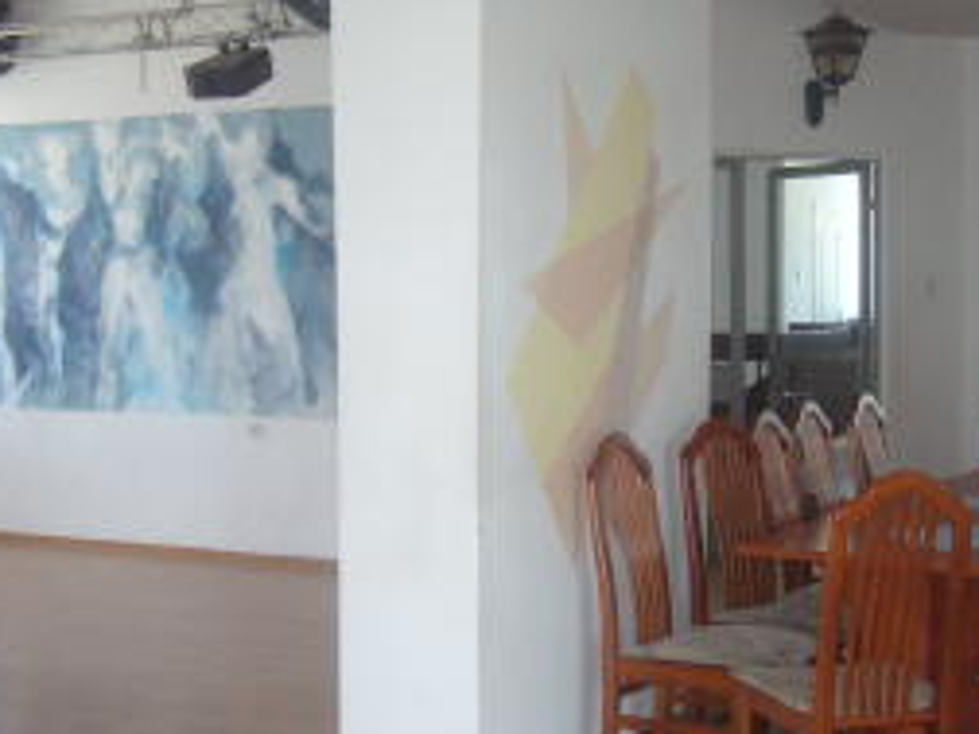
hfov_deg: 30.3
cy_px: 320
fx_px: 1810
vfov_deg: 22.9
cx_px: 497
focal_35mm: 64
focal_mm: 5.8
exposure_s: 1/60
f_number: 2.8
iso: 300
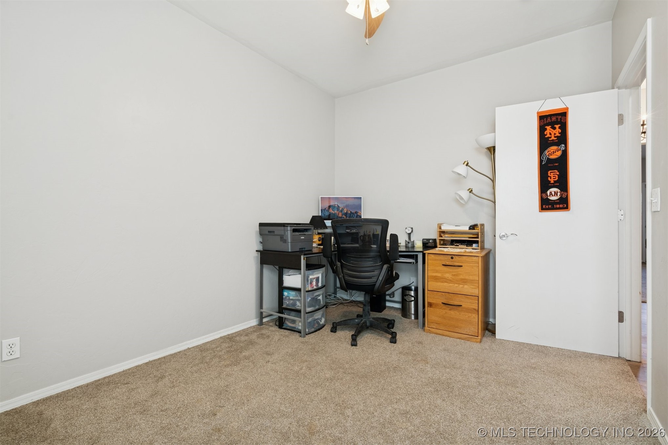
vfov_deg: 73.8
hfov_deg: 96.7
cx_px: 334
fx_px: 297
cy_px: 222
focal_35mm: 16
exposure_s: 1/10
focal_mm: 16
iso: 200
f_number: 7.1
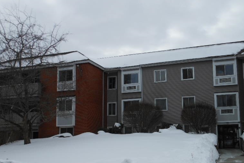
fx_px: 237
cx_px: 155
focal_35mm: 35
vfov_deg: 37.7
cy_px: 95
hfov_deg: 53.8
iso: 80
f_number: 3.2
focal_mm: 4.5
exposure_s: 1/1500
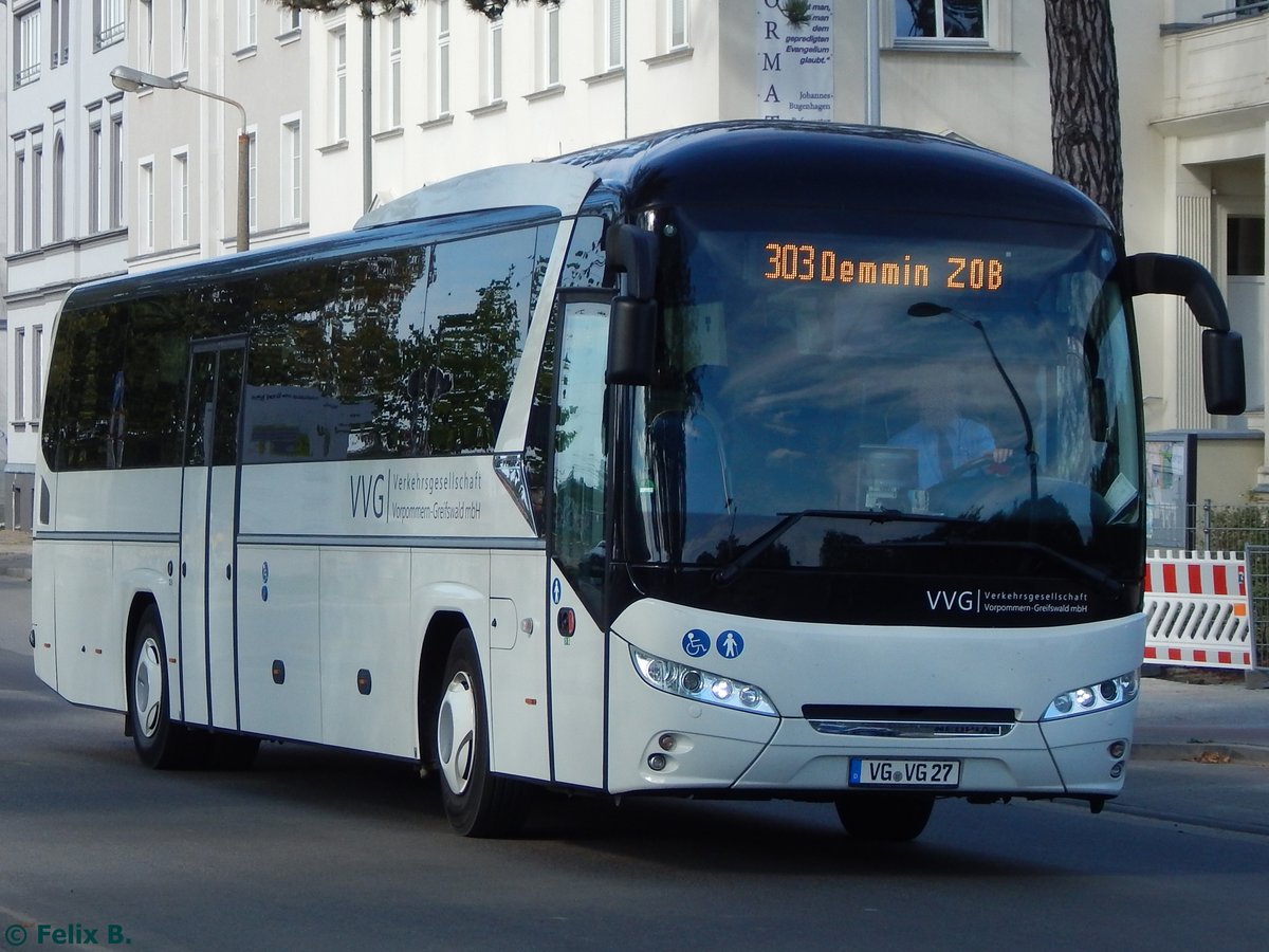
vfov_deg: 15.9
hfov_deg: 21.1
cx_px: 634
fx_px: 3409
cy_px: 476
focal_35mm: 93
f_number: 4.4
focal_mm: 16.6
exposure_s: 1/640
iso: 125
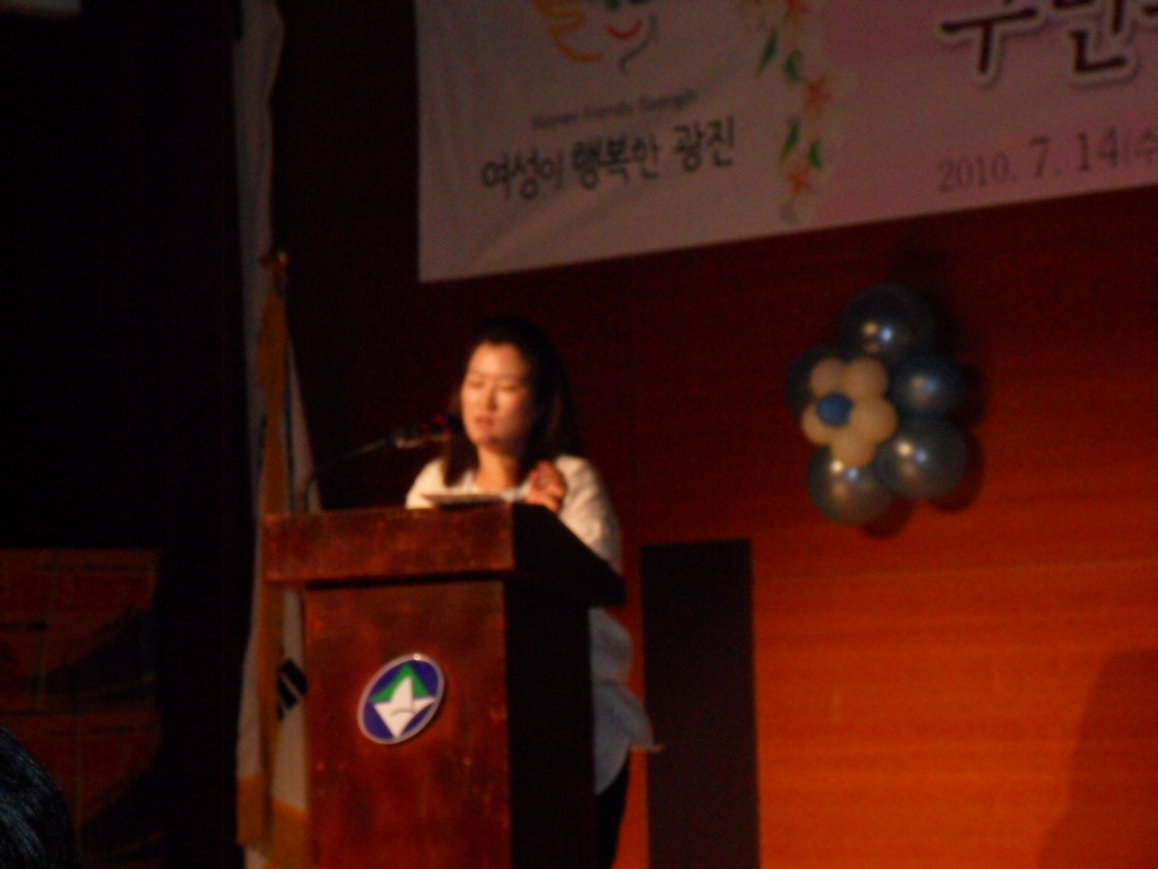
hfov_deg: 14.1
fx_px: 4683
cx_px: 579
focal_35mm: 140
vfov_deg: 10.6
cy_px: 434
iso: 640
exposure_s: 1/60
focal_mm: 25
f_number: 5.8
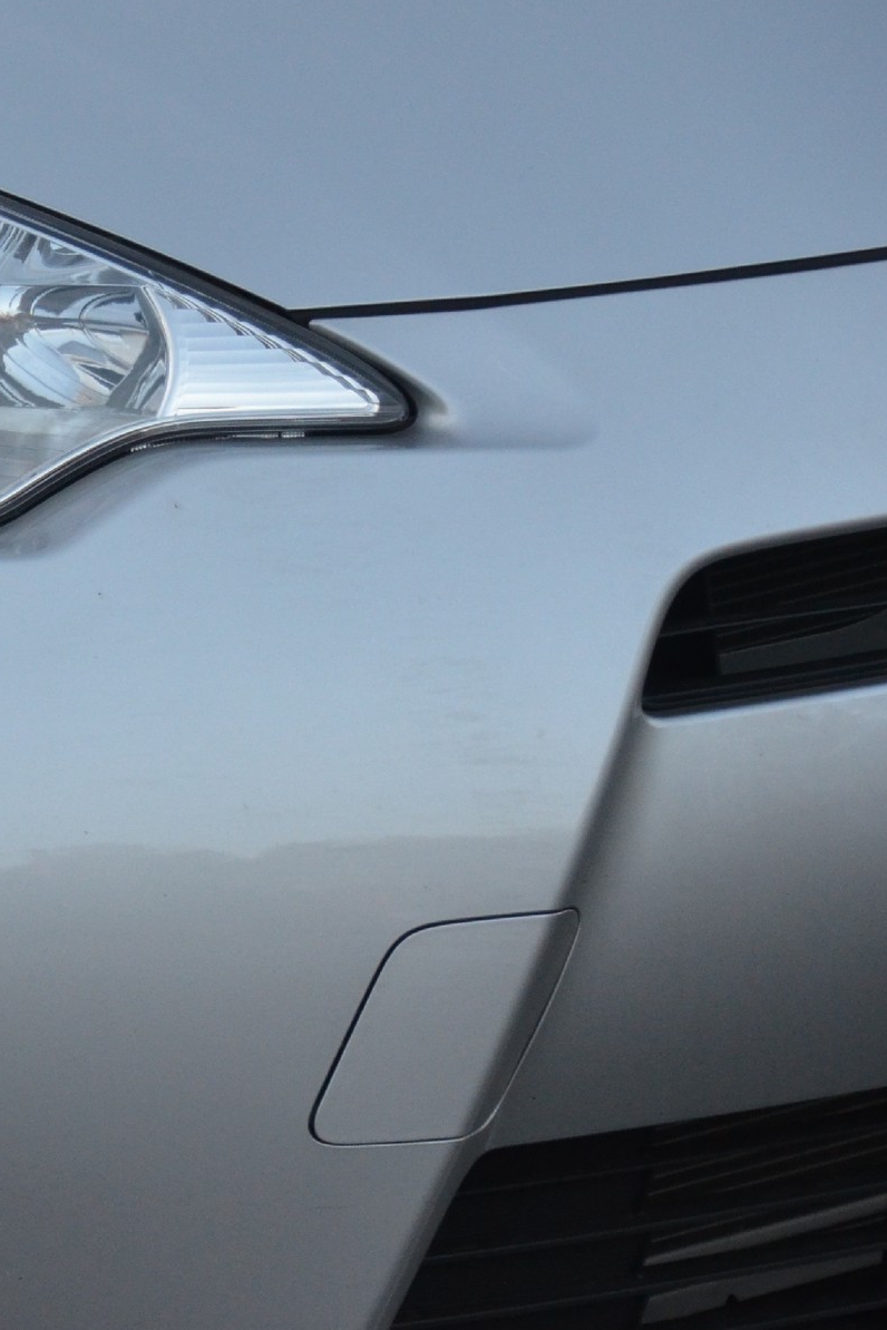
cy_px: 675
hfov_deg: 4.2
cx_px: -477
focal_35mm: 329
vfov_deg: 6.3
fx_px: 12160
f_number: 5.3
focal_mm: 105
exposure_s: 1/500
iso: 1400
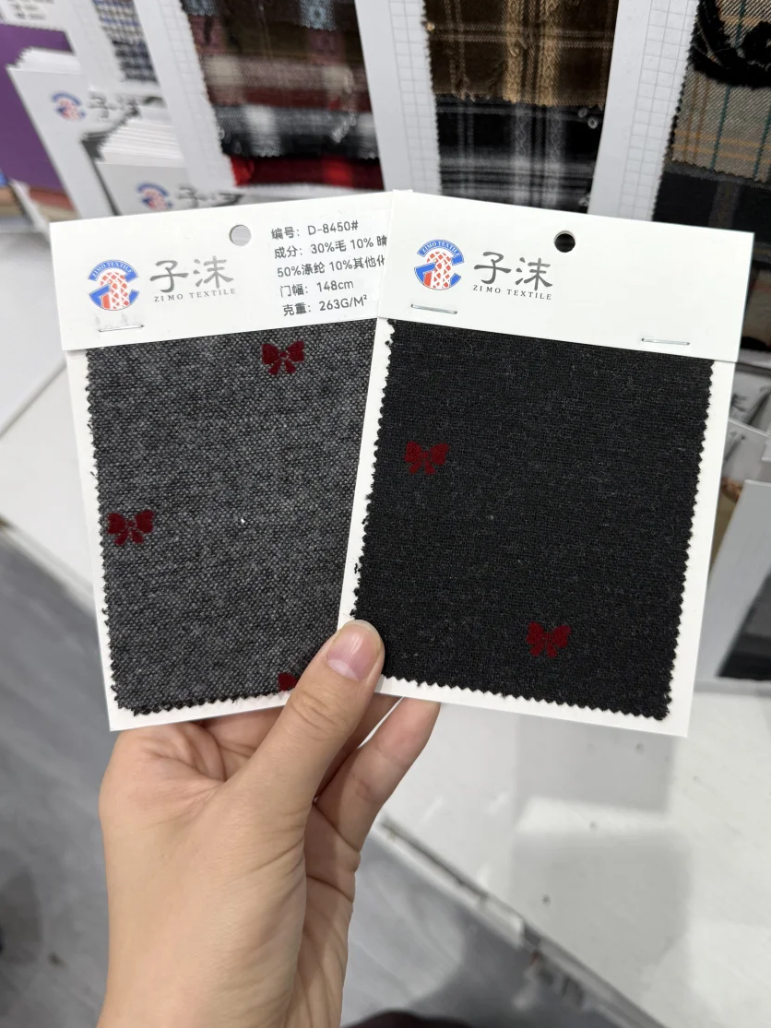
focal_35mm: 31
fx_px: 921
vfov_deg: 57.7
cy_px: 396
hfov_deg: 45.2
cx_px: 462
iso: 50
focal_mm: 6.76
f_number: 1.78
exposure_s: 1/100
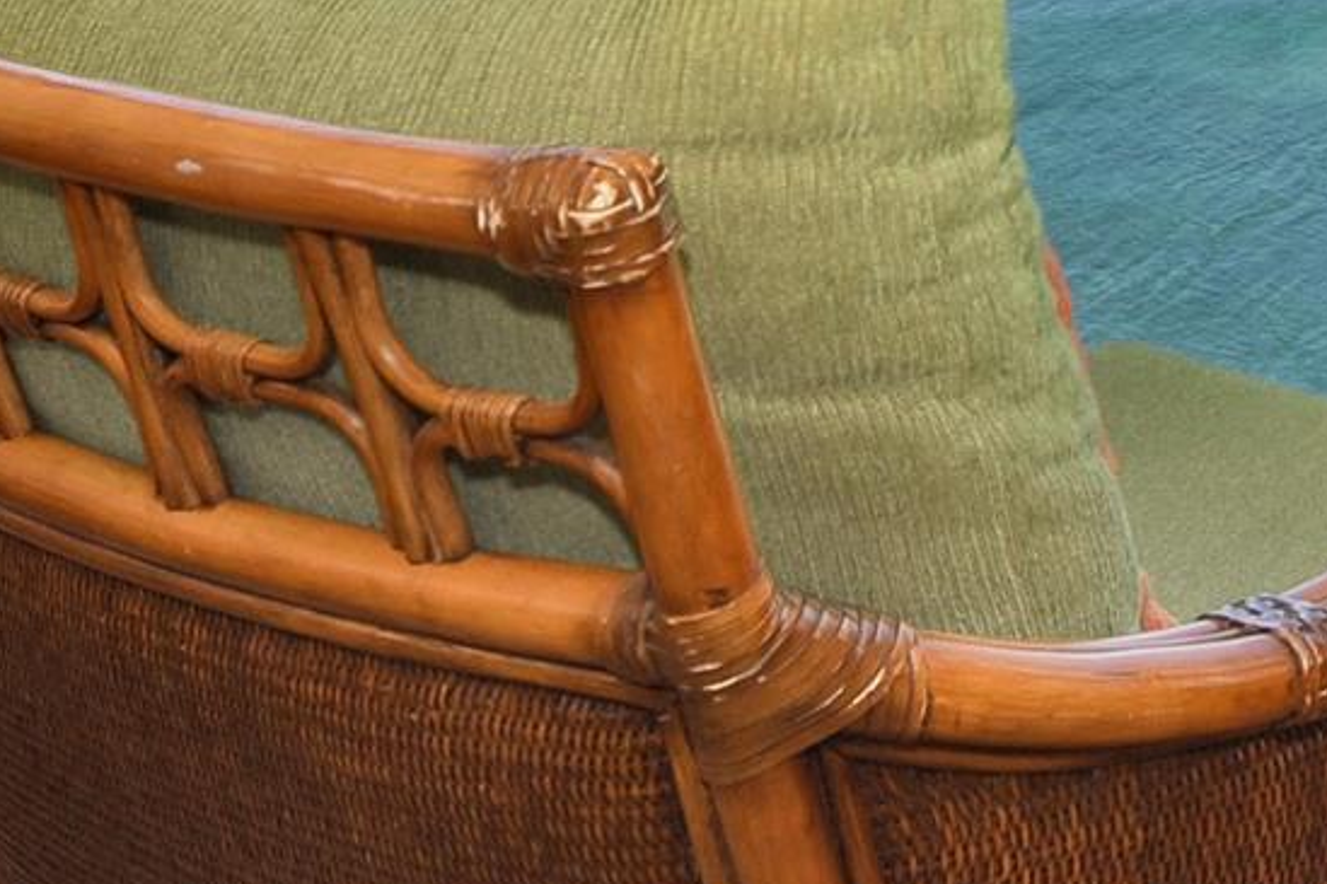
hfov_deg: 21.3
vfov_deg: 14.5
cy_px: -662
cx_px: 1844
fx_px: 3096
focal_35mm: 84
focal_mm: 15
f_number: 16
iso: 320
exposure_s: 1/60
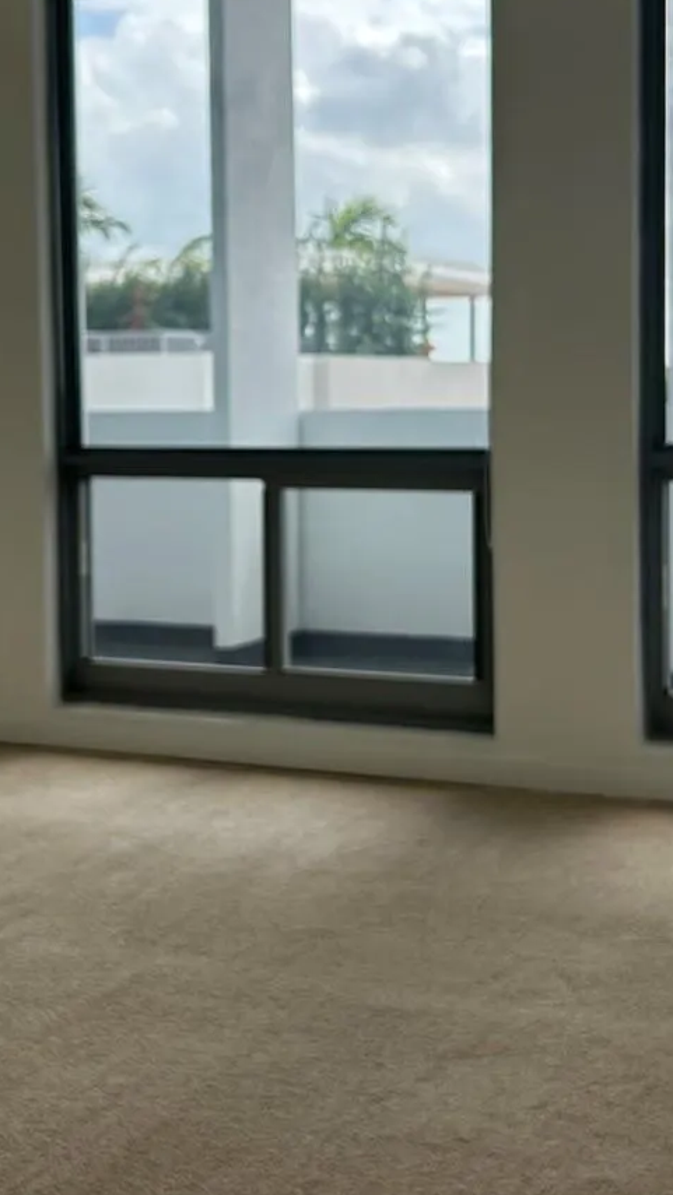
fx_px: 1681
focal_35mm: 53
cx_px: 327
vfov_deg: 38.9
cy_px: 443
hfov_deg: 22.6
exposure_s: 1/509
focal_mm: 5.7
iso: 50
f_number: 1.5
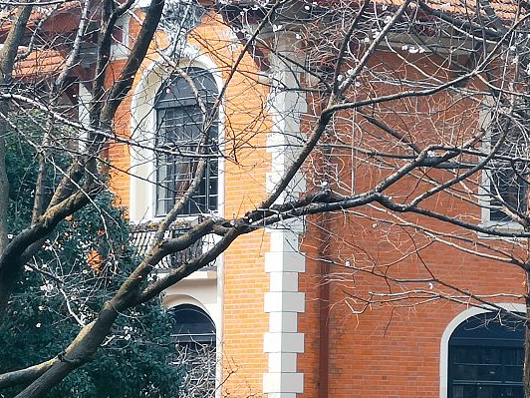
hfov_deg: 8.6
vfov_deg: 6.5
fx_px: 3521
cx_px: 475
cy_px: 186
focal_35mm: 230
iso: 50
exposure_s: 1/564
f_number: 2.4
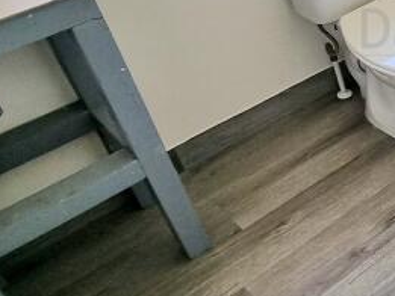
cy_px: 41
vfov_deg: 27.7
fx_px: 582
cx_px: 545
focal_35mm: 51
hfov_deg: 28.7
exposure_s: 1/120
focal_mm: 2.2
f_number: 2.2
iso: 50
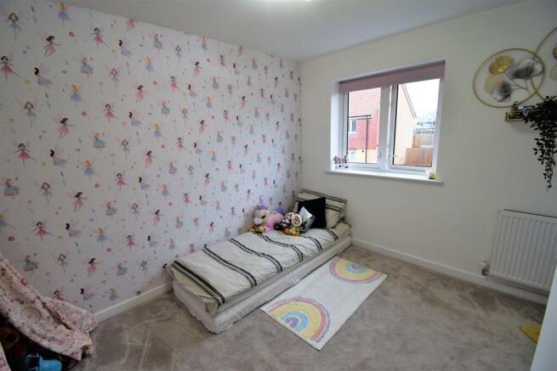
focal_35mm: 15
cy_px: 186
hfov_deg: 100.4
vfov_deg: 77.4
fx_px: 232
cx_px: 278
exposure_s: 1/125
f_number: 5.6
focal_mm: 10
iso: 360
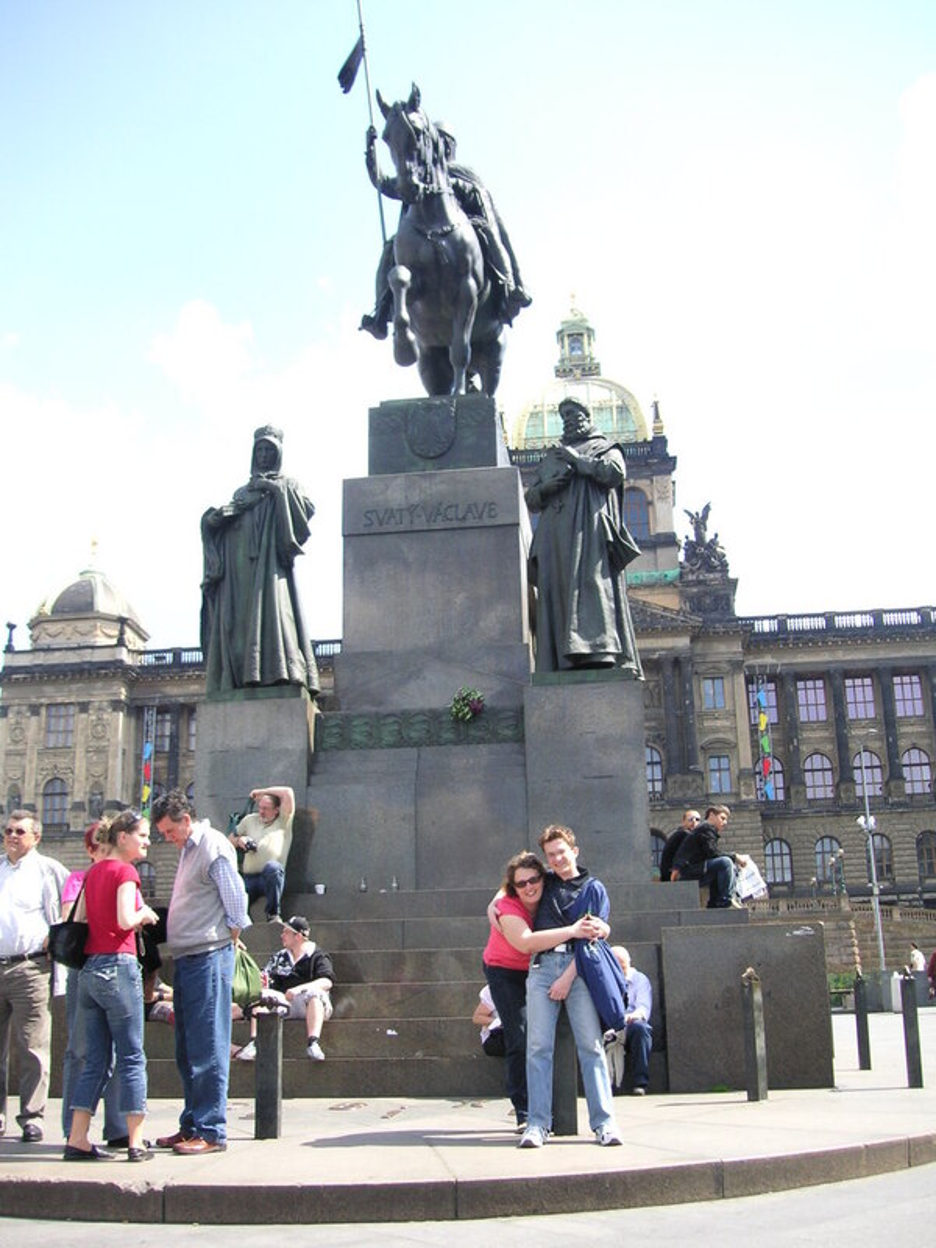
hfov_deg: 38.7
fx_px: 1334
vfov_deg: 50.1
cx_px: 468
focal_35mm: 37
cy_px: 624
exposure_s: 1/350
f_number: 2.8
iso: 50
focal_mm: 6.1
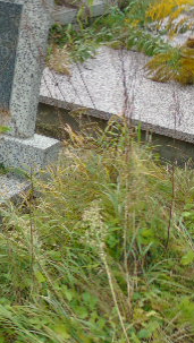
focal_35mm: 92
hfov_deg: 12.0
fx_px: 839
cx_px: -163
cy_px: 174
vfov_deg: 23.1
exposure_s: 1/80
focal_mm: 7.1
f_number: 3.9
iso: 80
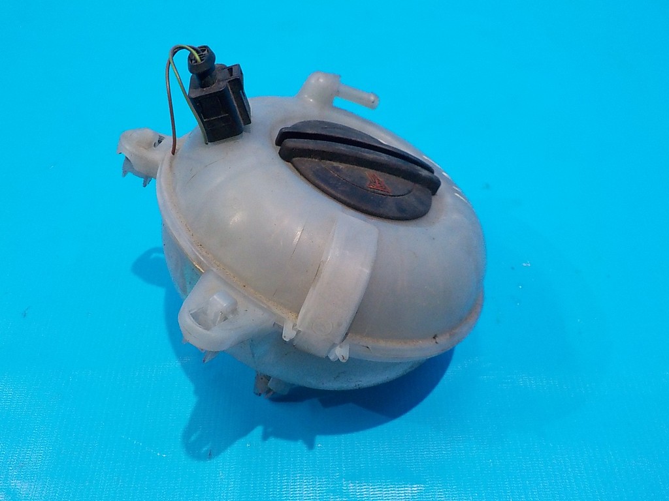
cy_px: 250
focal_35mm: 30
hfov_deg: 60.0
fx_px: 580
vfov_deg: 46.8
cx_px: 334
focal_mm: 4.1
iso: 280
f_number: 3.3
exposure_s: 1/30
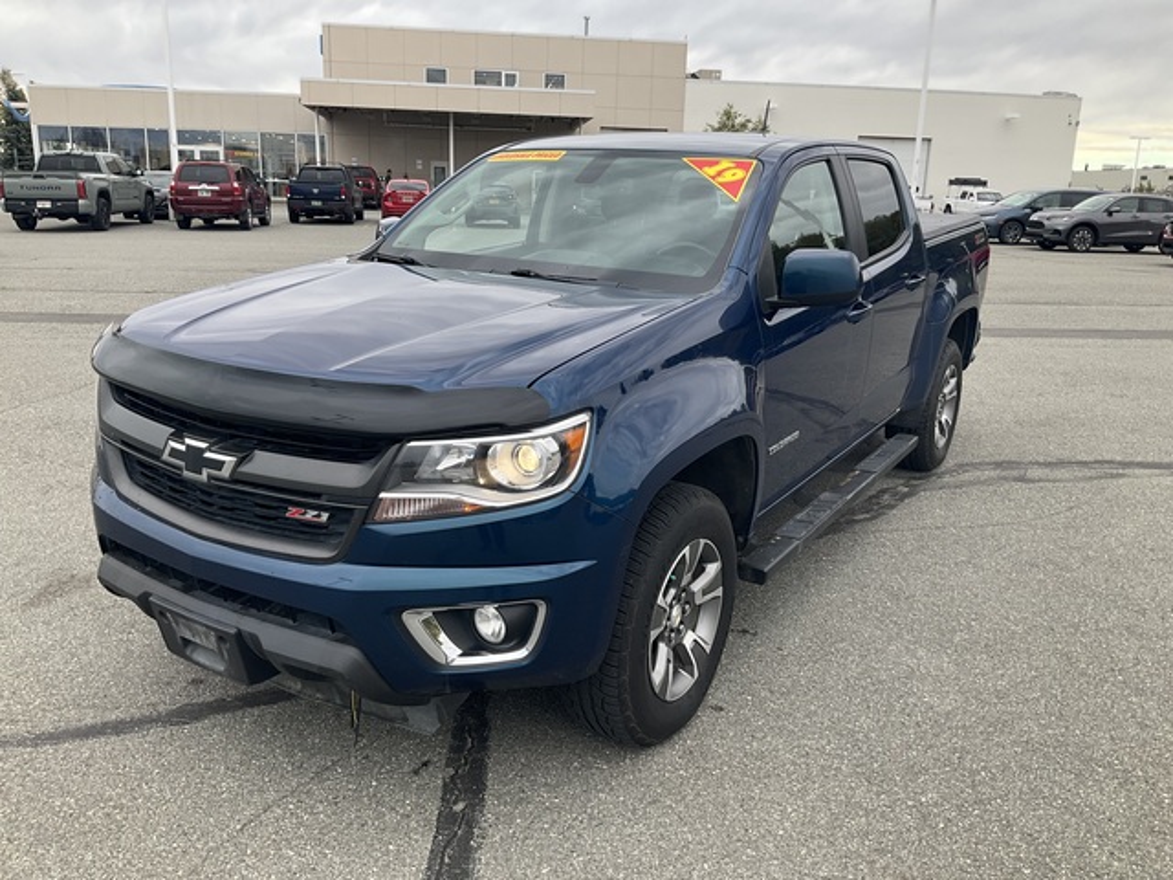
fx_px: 983
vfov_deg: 48.2
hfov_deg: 61.7
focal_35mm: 29
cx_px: 586
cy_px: 440
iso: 16
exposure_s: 1/133
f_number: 1.8
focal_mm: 3
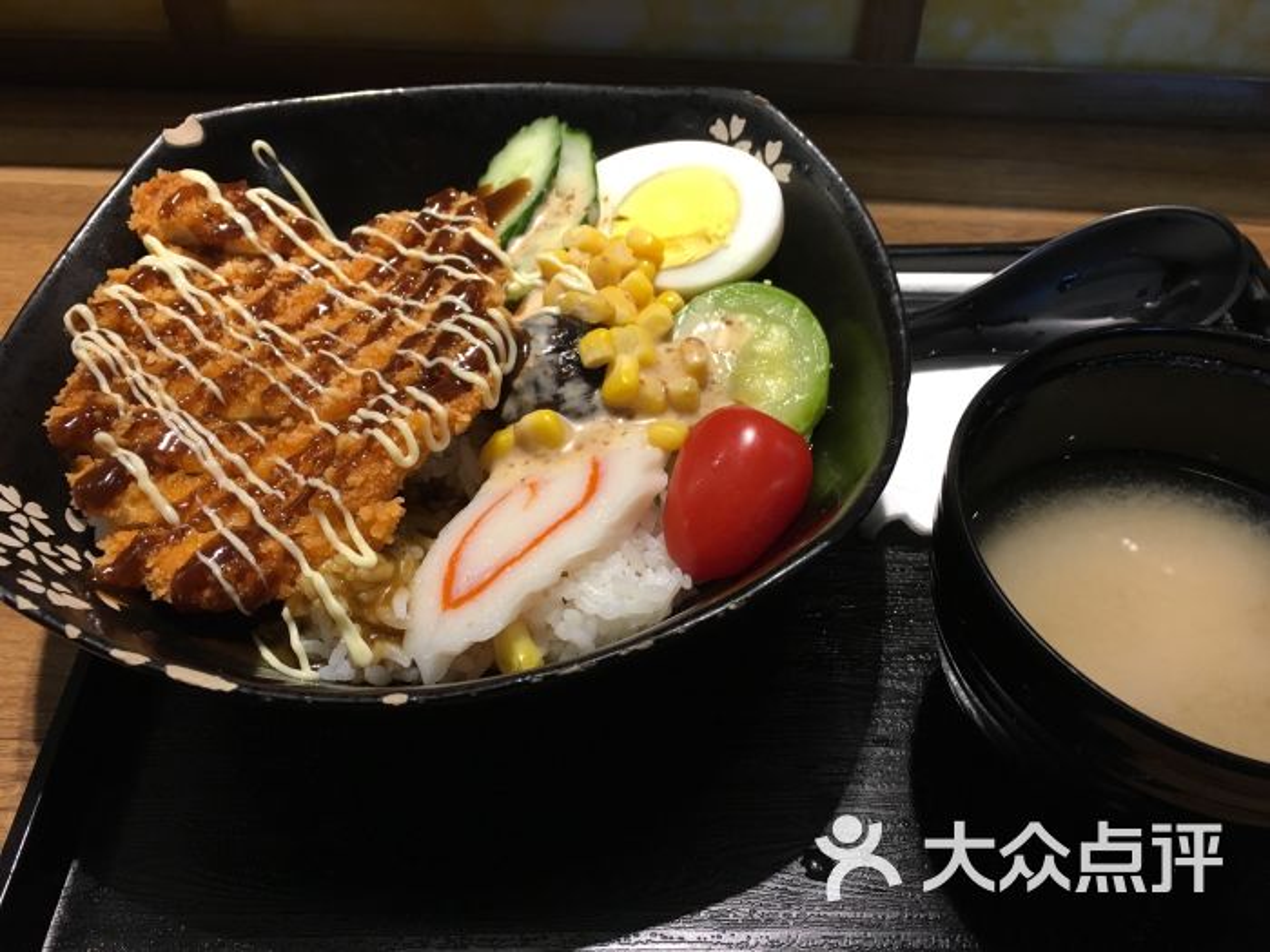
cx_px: 635
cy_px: 476
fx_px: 1064
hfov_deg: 61.7
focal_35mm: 29
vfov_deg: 48.2
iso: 125
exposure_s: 1/33
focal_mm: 4.15
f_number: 2.2
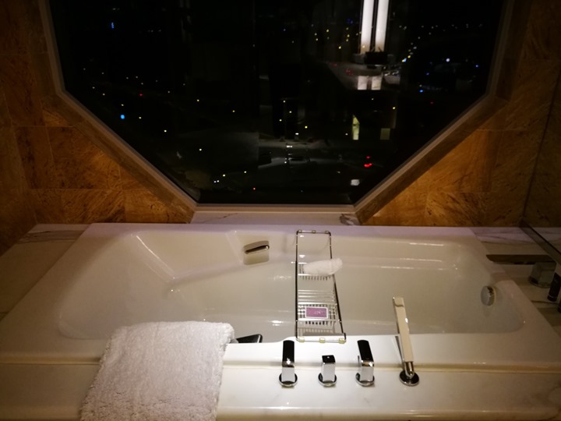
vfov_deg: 51.4
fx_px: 438
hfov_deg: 65.3
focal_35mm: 27
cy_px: 210
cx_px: 280
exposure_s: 1/30
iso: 320
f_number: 2.2
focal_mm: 4.5
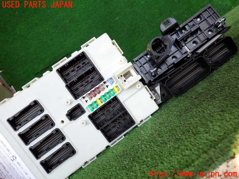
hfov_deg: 56.8
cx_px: 120
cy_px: 90
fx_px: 221
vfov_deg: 44.2
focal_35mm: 32
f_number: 2.4
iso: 100
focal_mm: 5.79
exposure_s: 1/125
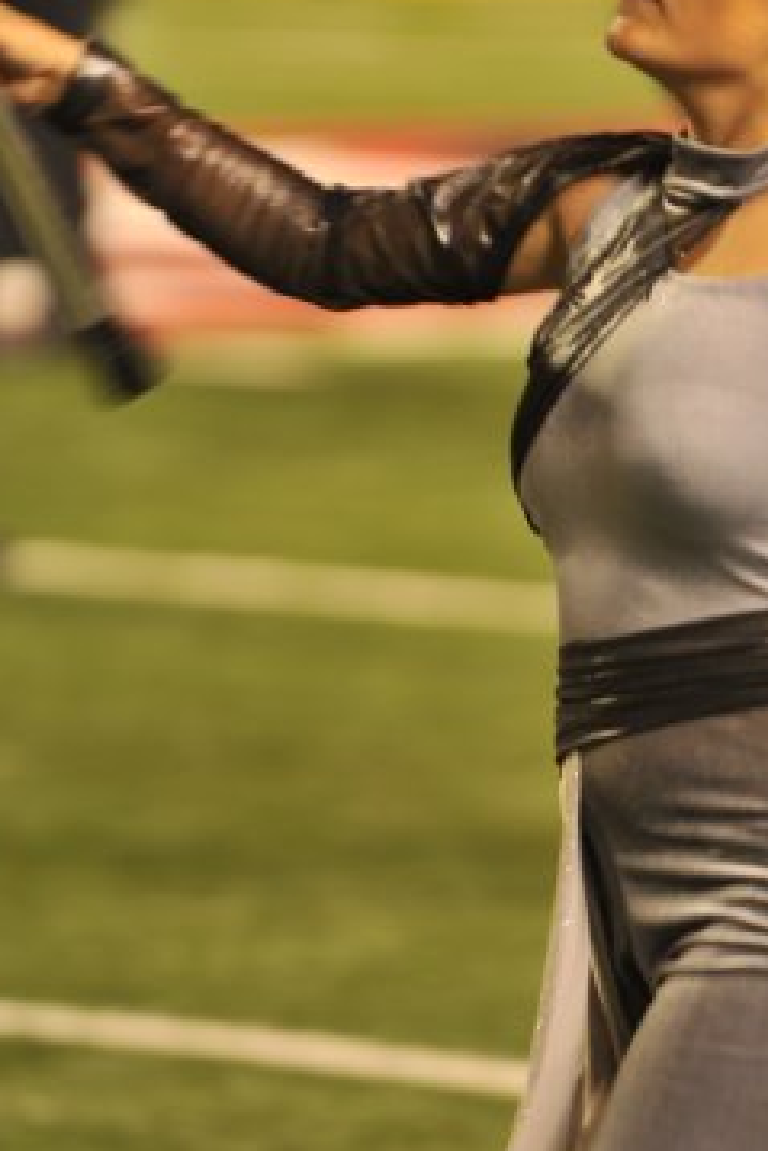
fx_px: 16047
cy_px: 656
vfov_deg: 4.1
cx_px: 615
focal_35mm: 502
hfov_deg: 2.7
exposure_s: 1/60
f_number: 2.8
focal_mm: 200
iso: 320
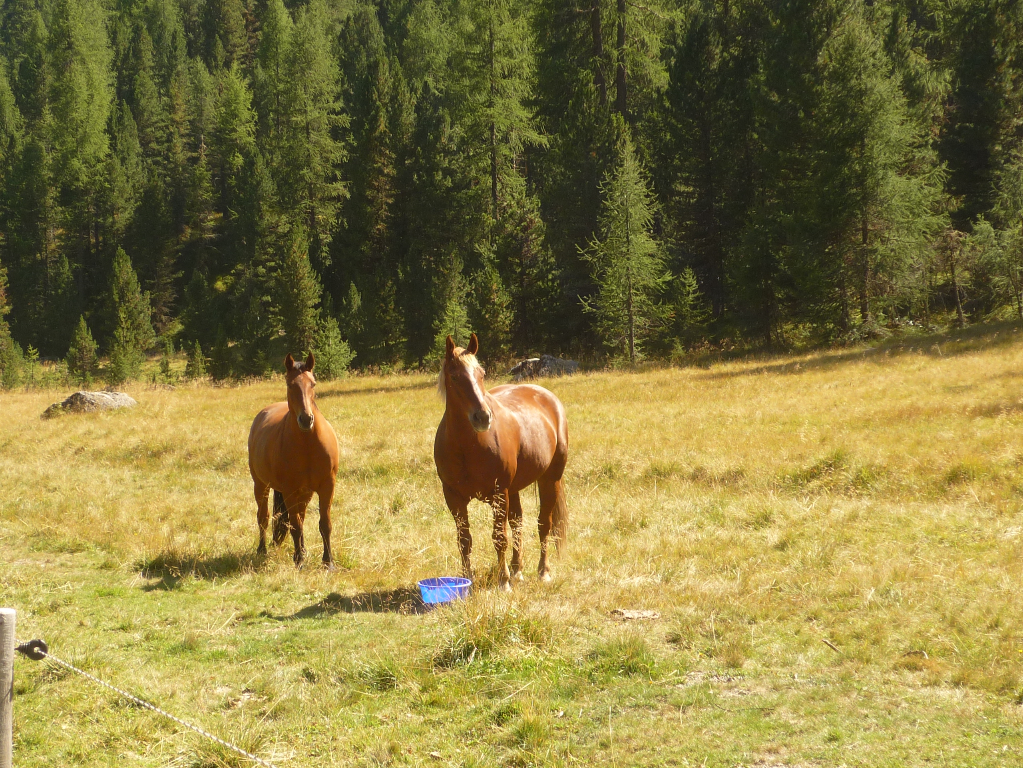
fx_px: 2187
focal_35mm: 74
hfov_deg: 26.3
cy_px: 384
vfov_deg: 19.9
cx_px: 512
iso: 100
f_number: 3.5
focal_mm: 9.6
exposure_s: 1/250
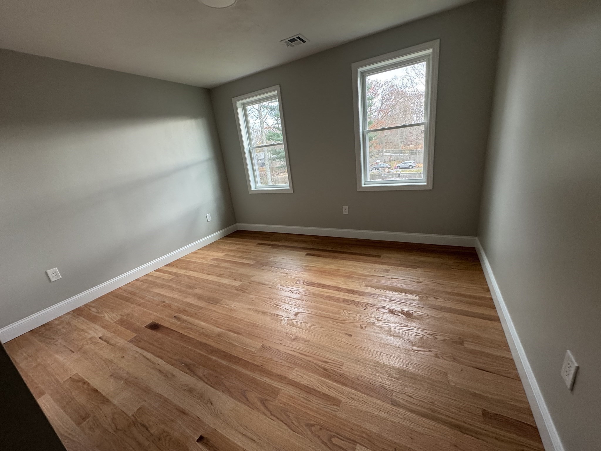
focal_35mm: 14
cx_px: 300
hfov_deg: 102.1
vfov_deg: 85.7
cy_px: 226
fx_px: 243
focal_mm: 2.22
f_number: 2.2
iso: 250
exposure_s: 1/99
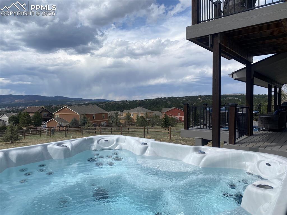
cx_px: 144
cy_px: 108
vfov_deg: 53.0
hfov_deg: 67.3
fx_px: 215
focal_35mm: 26
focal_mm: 4.25
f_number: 1.8
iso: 32
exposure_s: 1/3984
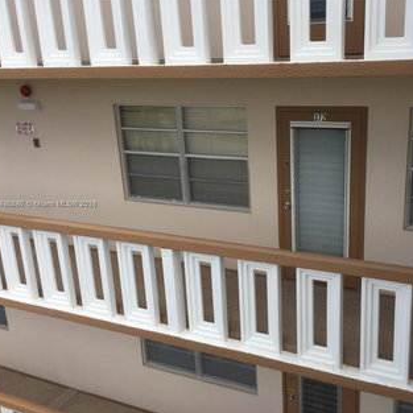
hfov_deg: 46.7
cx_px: 266
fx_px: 472
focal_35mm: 35
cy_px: 205
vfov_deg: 47.2
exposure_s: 1/1276
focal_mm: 4.15
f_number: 2.2
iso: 32
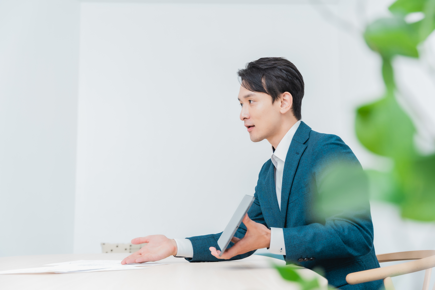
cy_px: 145
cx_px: 218
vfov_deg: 28.1
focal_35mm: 48
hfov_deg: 41.1
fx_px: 580
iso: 400
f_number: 3.5
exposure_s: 1/250
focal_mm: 48
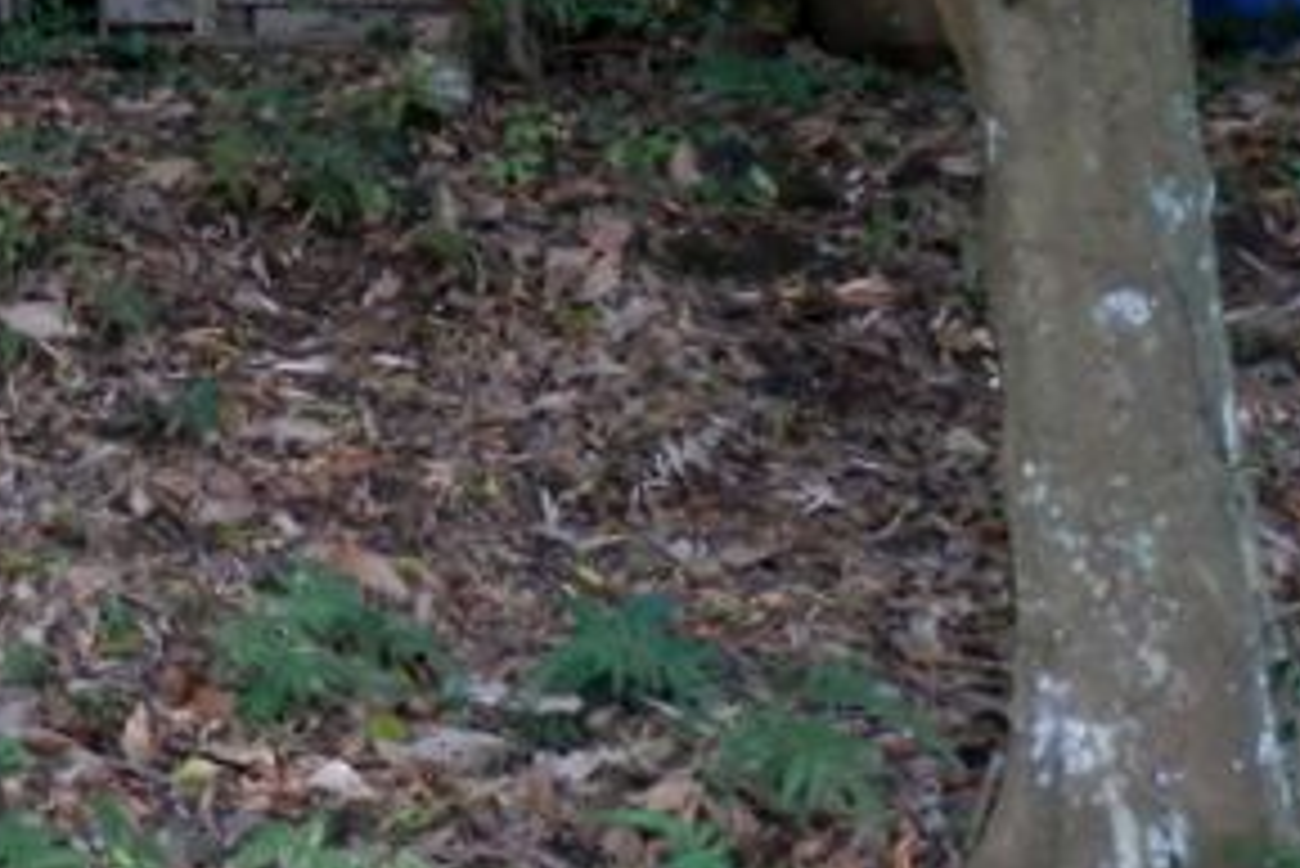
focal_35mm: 72
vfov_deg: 17.6
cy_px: -288
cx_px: -360
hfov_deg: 24.7
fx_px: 2601
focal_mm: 4.5
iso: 80
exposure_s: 1/30
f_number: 3
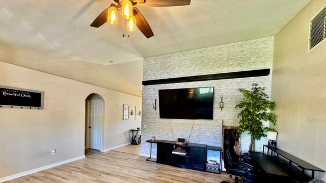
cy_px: 120
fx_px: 138
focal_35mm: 16
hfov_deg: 99.3
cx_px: 156
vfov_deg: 65.5
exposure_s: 1/60
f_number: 2.2
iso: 320
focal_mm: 2.22
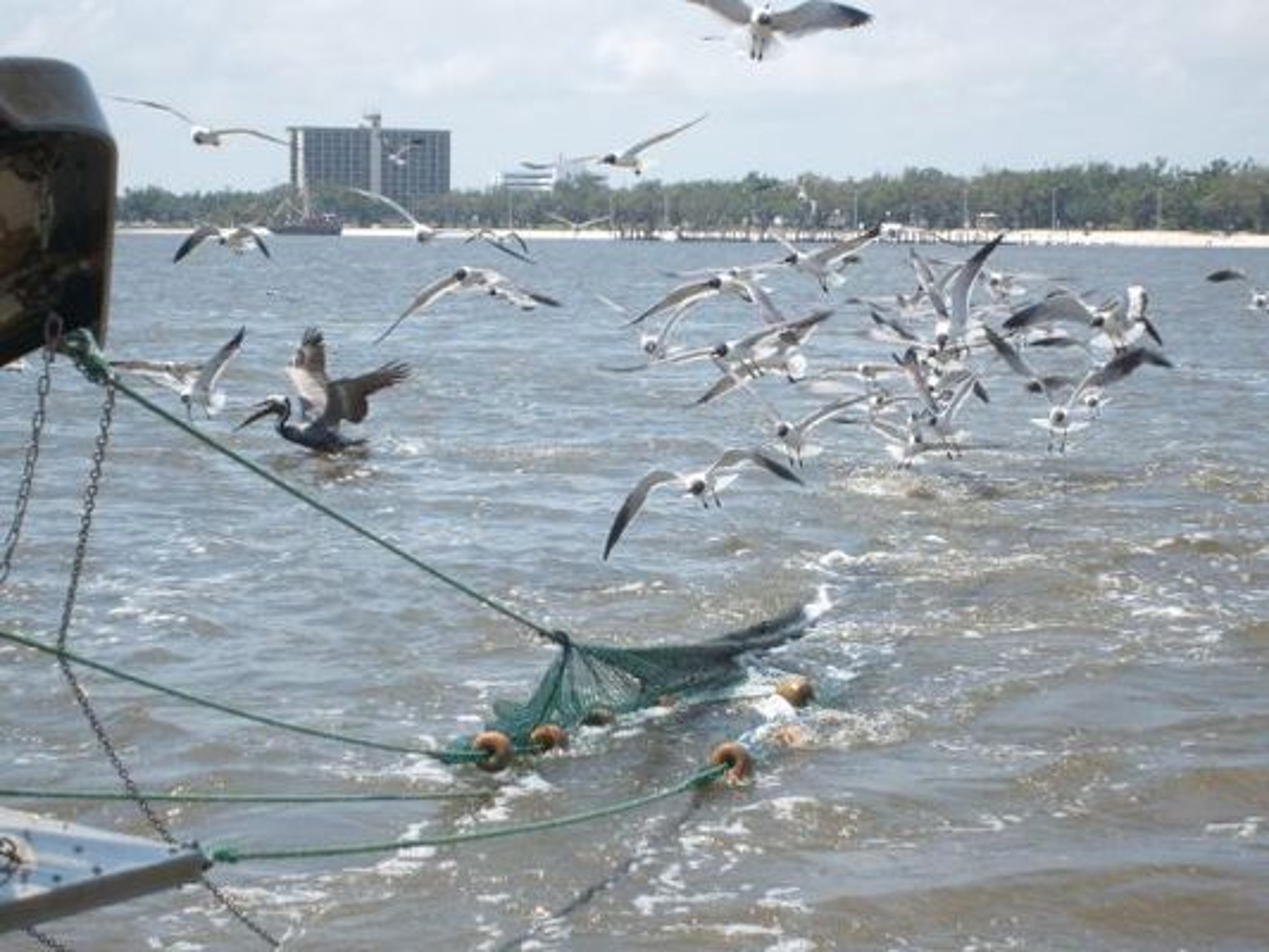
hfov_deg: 18.5
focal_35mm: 106
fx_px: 3887
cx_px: 634
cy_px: 476
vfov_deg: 14.0
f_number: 4.9
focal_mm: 17.4
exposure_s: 1/750
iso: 80
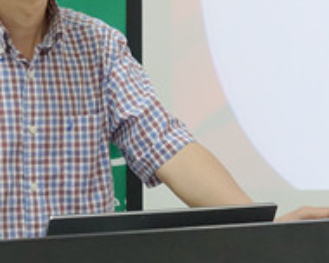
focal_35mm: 123
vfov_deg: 12.5
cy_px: 74
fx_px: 1198
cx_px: 69
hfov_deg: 15.5
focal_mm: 14.3
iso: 1600
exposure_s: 1/60
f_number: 2.8
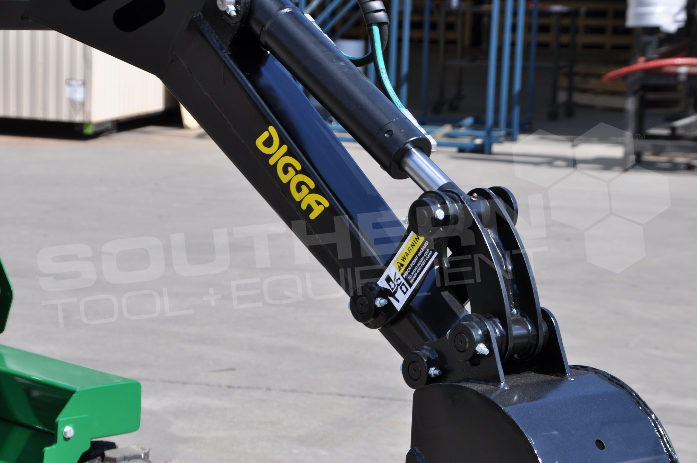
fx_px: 2320
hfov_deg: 17.1
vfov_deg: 11.4
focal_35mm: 120
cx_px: 348
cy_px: 232
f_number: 9
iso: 200
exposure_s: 1/320
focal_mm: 80
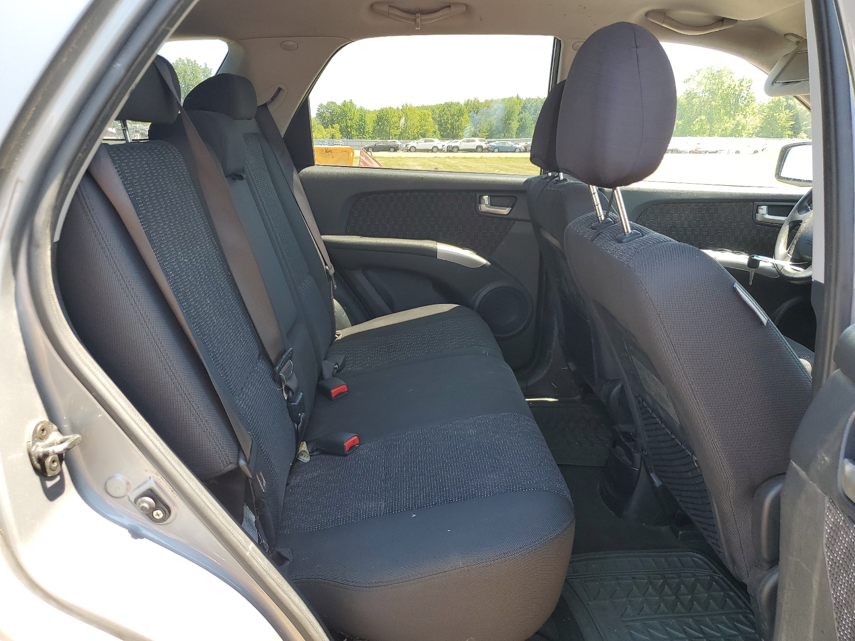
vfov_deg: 53.1
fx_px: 642
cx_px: 428
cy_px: 320
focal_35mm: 26
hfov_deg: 67.3
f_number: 1.5
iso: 50
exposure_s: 1/192
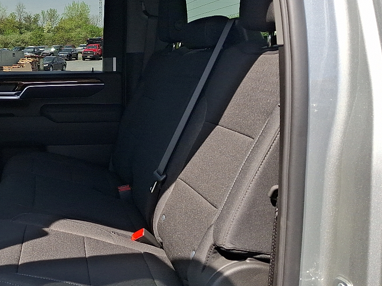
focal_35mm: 46
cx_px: 85
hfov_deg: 39.9
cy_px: 148
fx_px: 507
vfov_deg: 31.5
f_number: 1.8
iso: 30
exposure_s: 1/1111
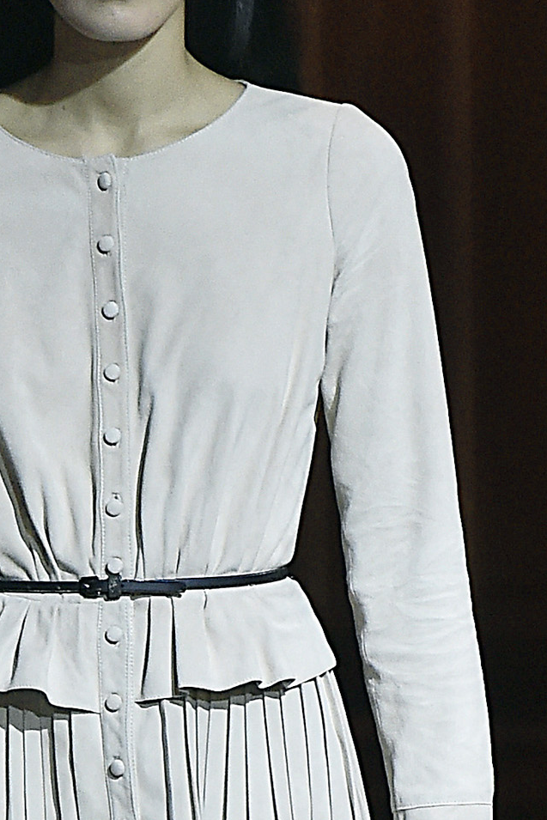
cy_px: 915
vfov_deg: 3.3
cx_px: 121
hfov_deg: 2.2
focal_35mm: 628
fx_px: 14307
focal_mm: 200
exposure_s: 1/250
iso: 4000
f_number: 2.8
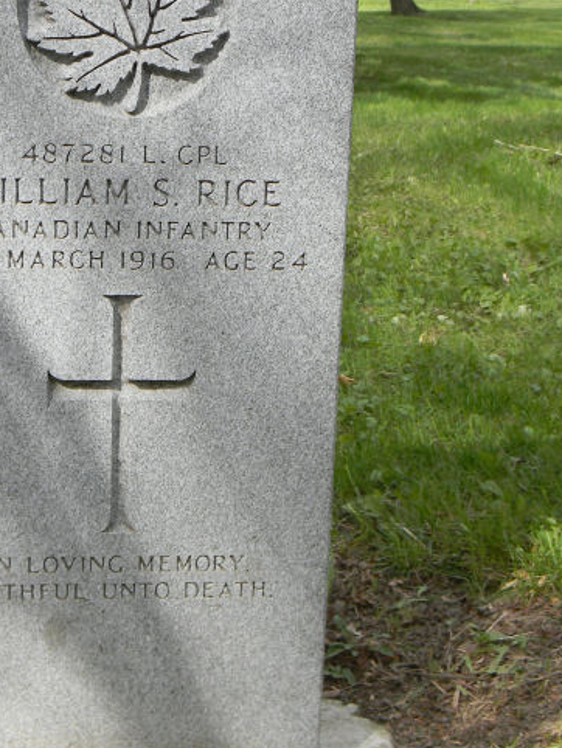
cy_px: 371
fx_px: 1471
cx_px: 149
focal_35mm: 68
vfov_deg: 28.5
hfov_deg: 21.5
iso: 80
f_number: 3.8
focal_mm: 7.3
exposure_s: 1/242
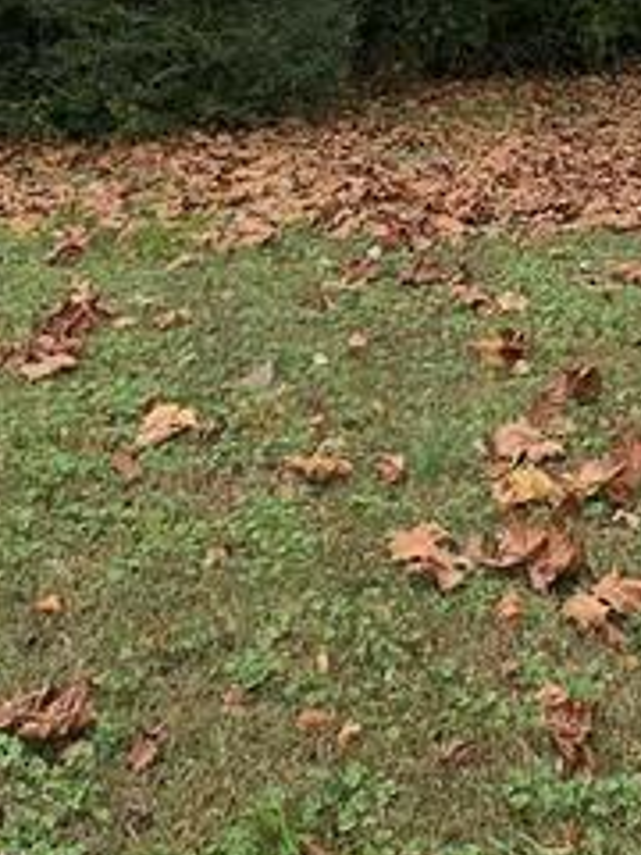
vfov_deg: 26.2
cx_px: 470
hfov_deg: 23.1
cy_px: -256
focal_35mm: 63
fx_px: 1555
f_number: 2.2
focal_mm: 2.22
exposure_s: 1/344
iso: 40
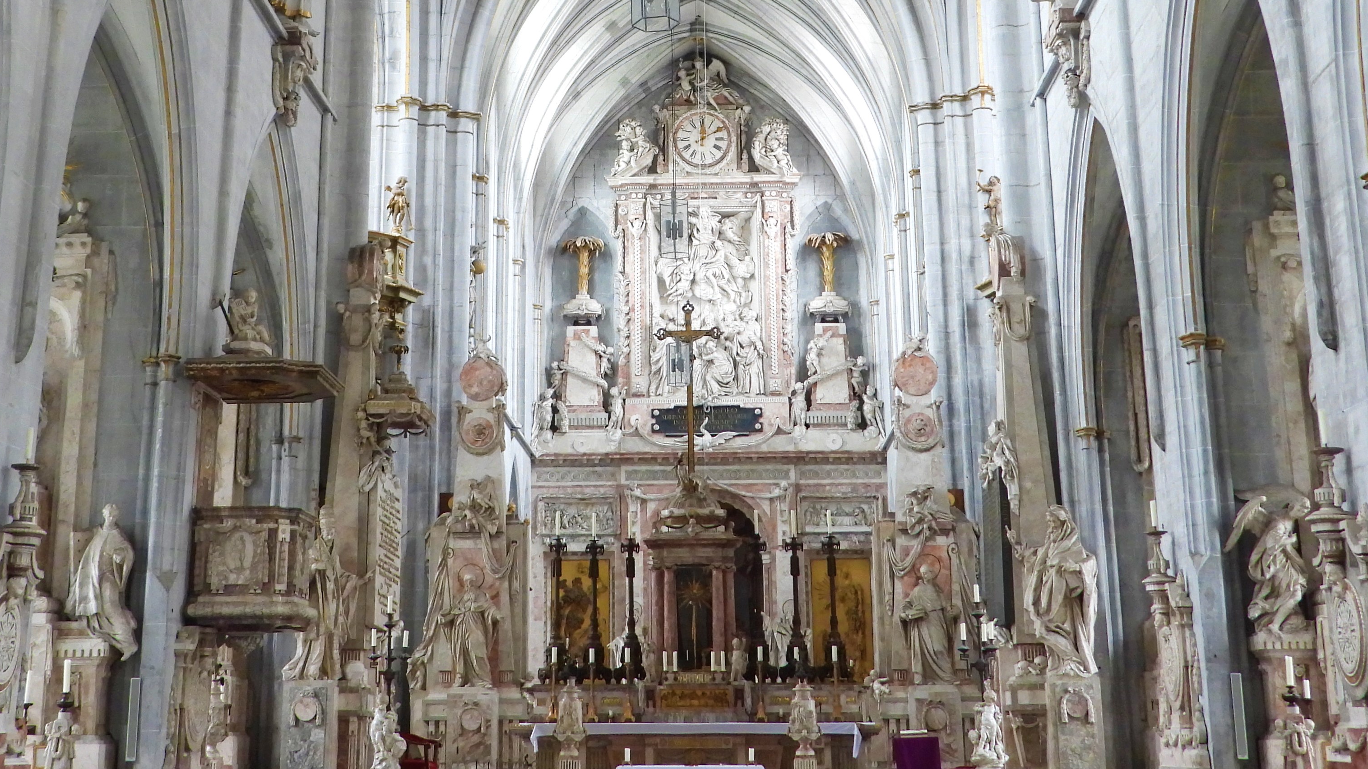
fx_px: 1923
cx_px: 601
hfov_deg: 39.1
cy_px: 107
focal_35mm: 53
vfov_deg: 22.2
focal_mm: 5.8
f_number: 3.2
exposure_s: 1/30
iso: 400
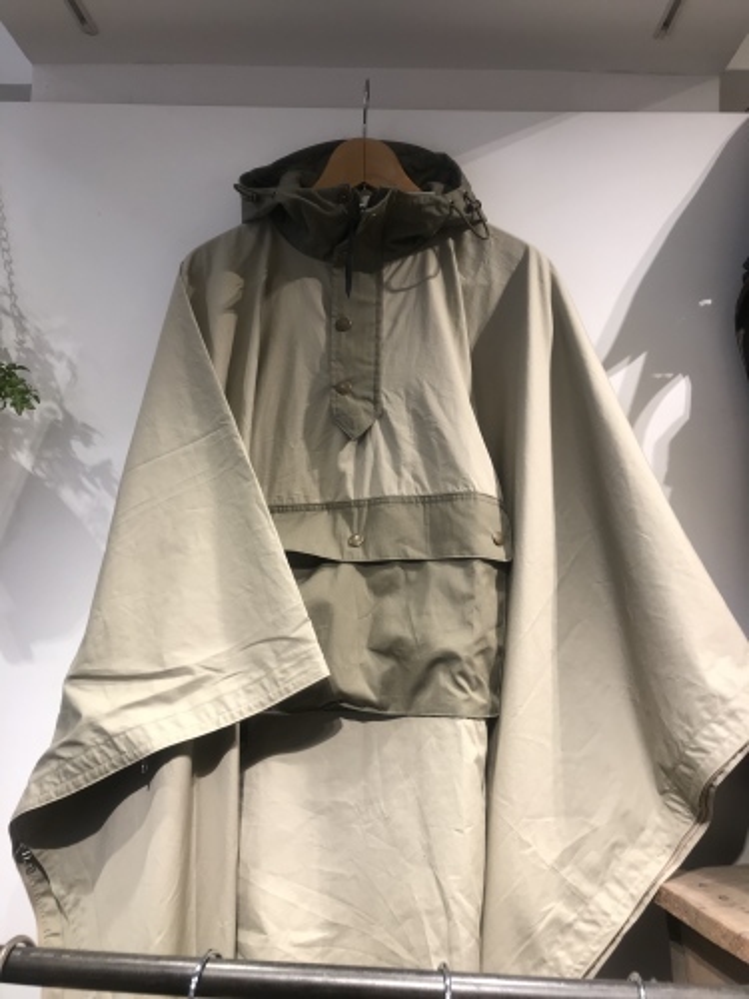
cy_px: 500
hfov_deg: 49.7
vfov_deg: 63.4
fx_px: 808
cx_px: 374
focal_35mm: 28
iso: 25
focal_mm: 3.99
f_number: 1.8
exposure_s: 1/50
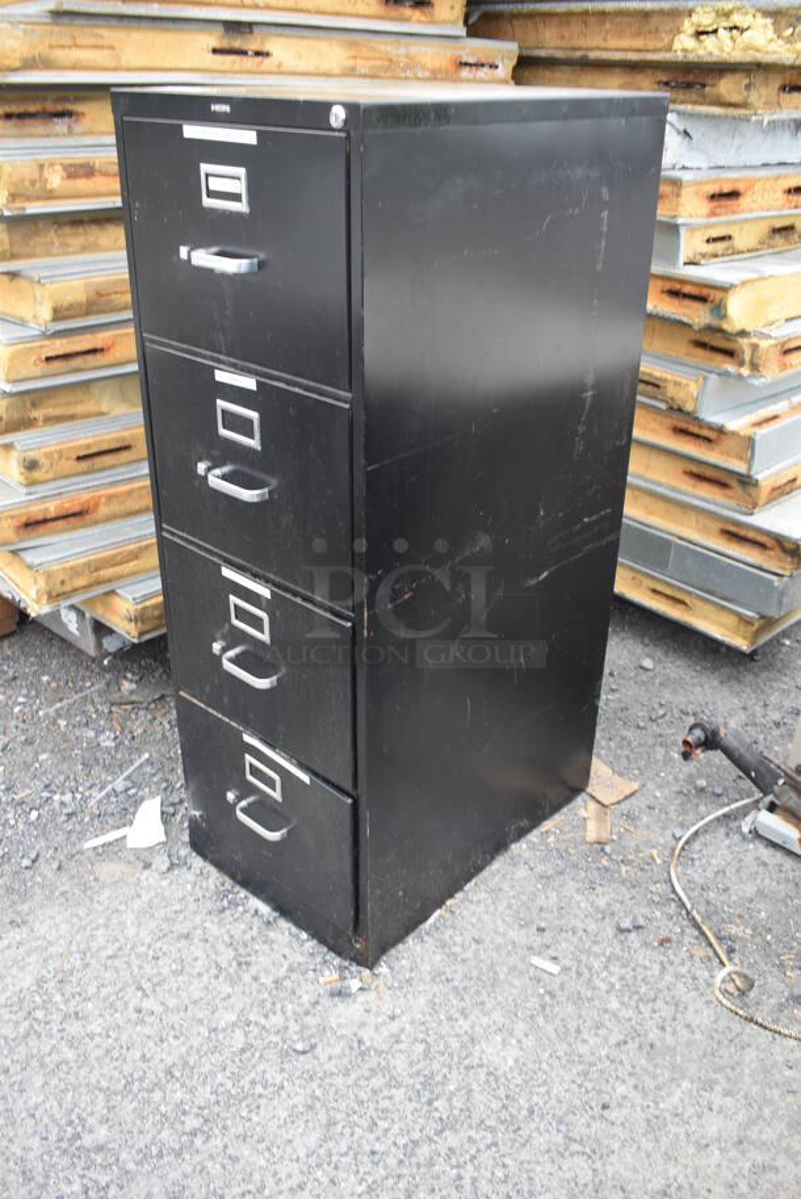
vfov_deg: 61.9
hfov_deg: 43.7
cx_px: 400
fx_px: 1000
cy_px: 600
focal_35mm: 30
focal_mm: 20
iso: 220
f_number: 5.6
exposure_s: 1/125
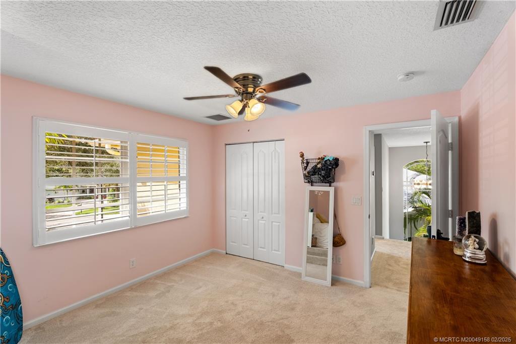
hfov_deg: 96.7
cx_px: 258
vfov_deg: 73.8
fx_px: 229
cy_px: 172
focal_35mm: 16
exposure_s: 2
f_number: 9
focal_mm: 16
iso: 100
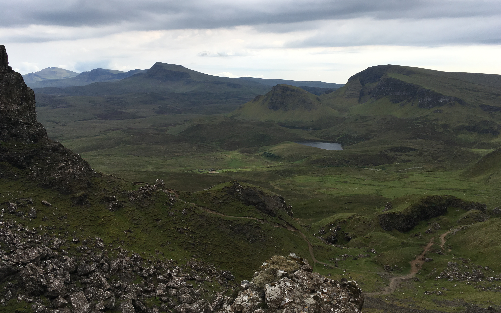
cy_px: 136
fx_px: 423
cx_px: 250
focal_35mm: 31
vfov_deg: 40.5
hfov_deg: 61.2
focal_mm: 4.15
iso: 25
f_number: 2.2
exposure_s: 1/1637
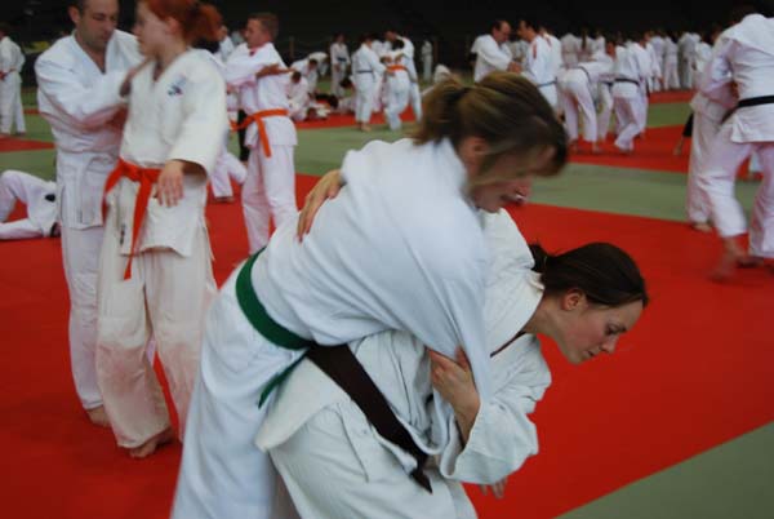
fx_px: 1130
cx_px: 387
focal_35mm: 52
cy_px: 260
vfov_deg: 25.8
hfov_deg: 37.8
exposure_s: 1/40
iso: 200
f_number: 4.8
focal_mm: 35
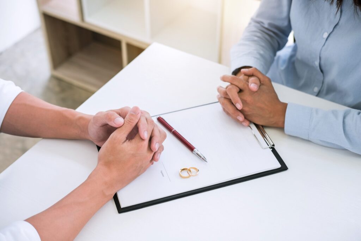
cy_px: 120
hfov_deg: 37.5
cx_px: 180
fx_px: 532
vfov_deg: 25.5
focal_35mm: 53
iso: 200
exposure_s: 1/160
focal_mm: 35
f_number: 2.8
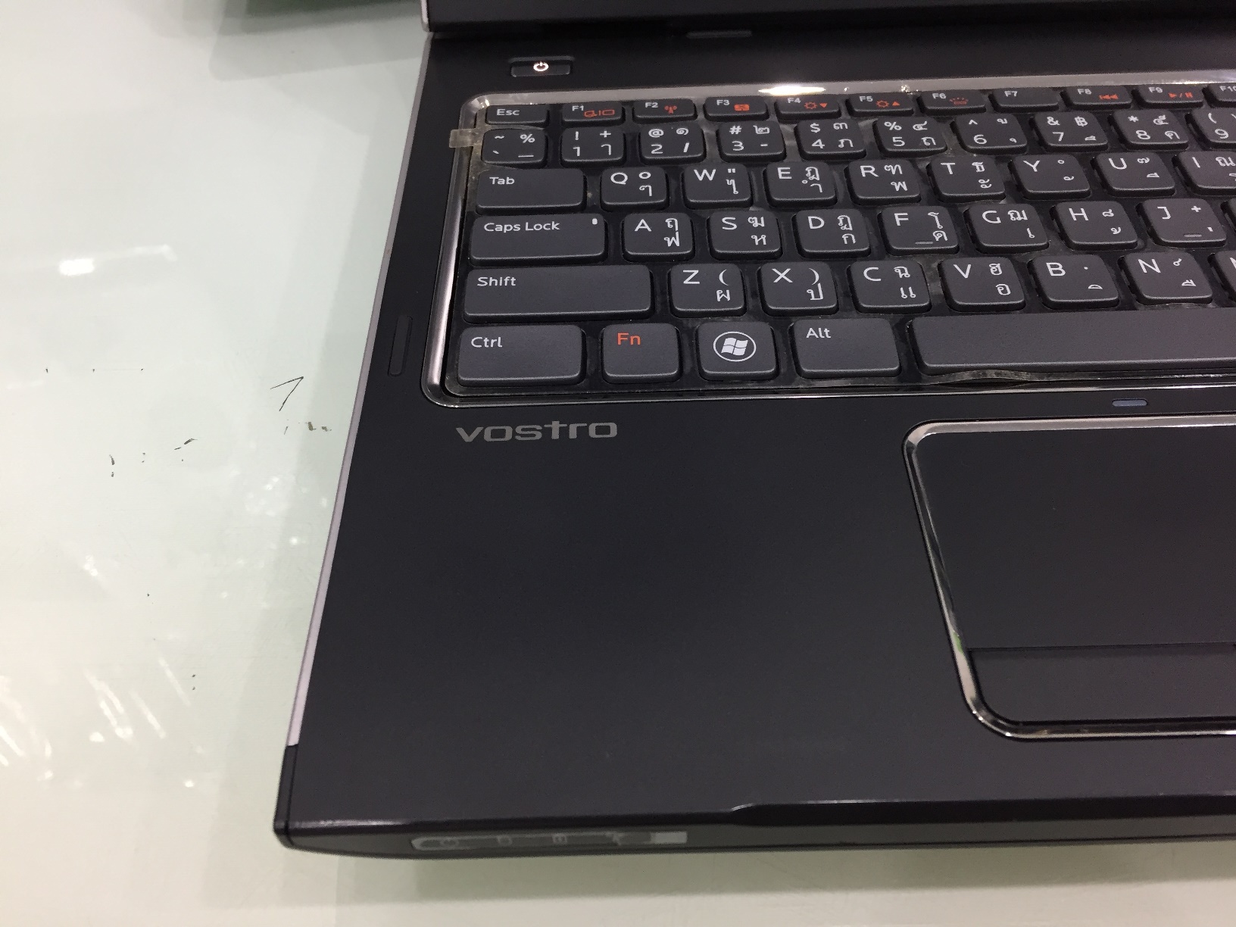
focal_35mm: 29
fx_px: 1035
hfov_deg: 61.7
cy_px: 464
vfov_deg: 48.2
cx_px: 618
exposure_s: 1/33
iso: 100
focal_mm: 4.15
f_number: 2.2
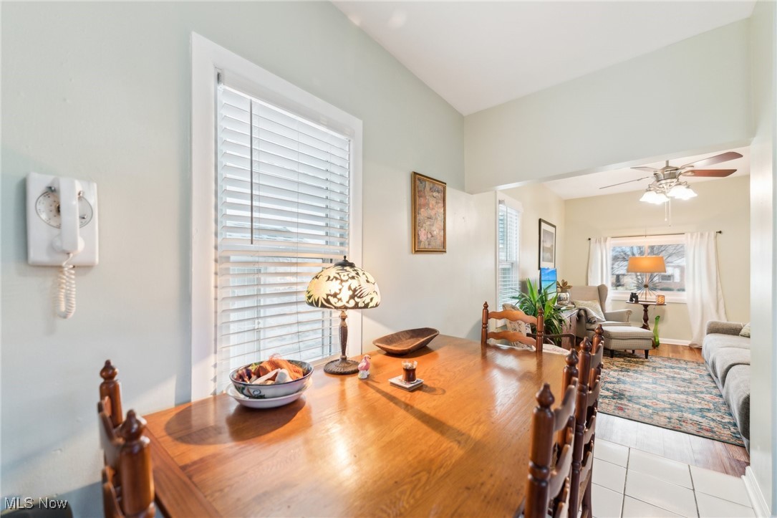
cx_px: 388
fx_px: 302
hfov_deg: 104.3
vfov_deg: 81.2
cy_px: 259
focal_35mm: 14
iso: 640
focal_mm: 14
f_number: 2.8
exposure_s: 1/50
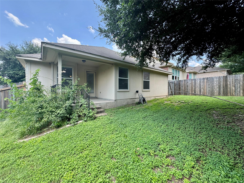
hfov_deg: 102.1
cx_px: 122
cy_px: 92
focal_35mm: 14
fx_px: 99
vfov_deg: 85.7
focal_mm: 2.22
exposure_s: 1/202
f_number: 2.2
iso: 40
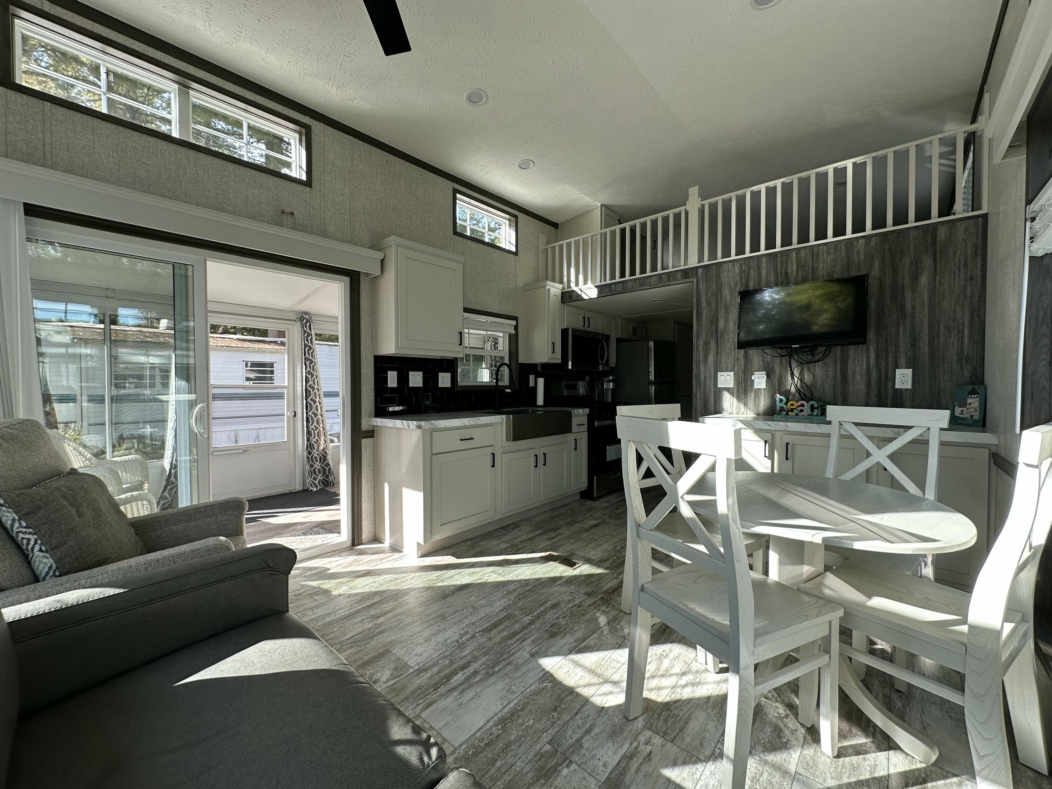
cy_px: 394
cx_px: 526
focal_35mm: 14
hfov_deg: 102.1
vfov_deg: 85.7
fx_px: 425
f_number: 2.2
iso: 40
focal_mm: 2.22
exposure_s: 1/107
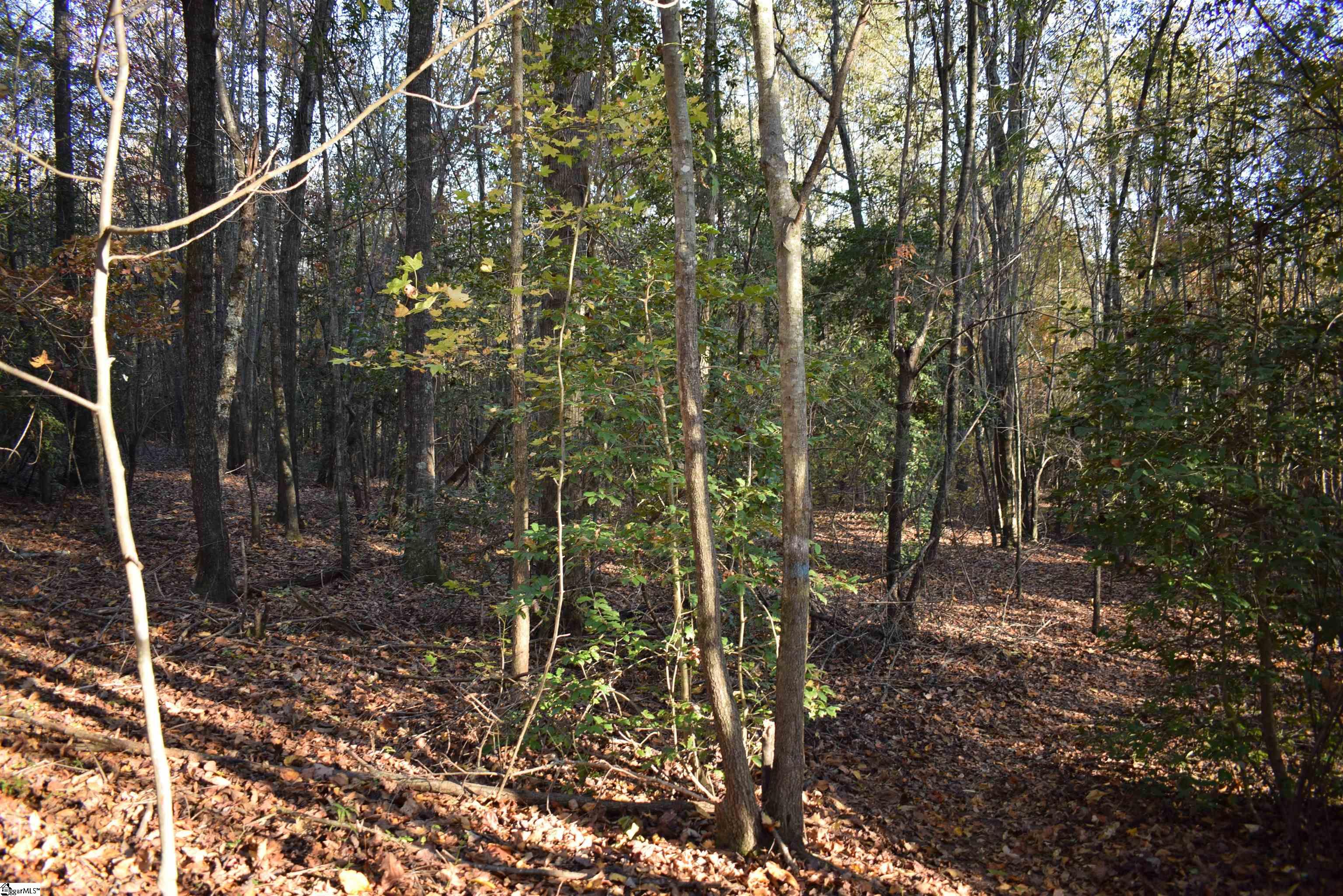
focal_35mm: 27
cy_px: 448
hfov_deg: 67.4
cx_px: 672
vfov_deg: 47.9
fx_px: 1007
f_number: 3.5
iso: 100
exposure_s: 1/40
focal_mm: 18
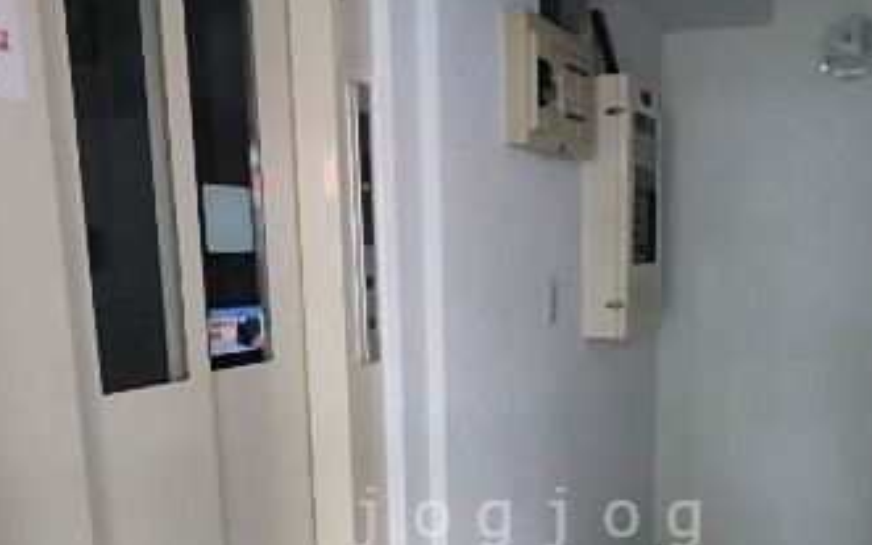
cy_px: 519
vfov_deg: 28.4
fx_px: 1022
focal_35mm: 43
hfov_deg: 45.9
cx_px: 535
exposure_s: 1/20
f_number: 3.5
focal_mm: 3.7
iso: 800
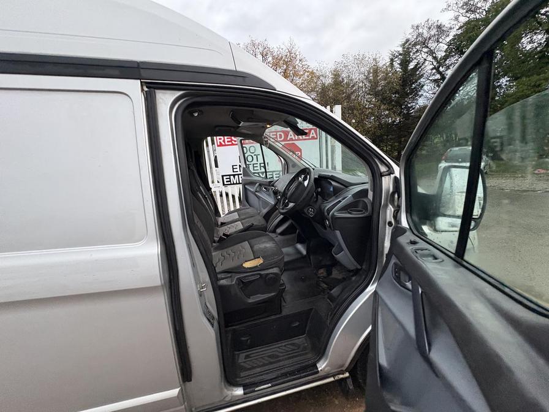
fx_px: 222
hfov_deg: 102.1
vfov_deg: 85.7
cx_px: 274
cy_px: 206
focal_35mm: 14
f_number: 2.2
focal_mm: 2.22
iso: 500
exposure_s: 1/60
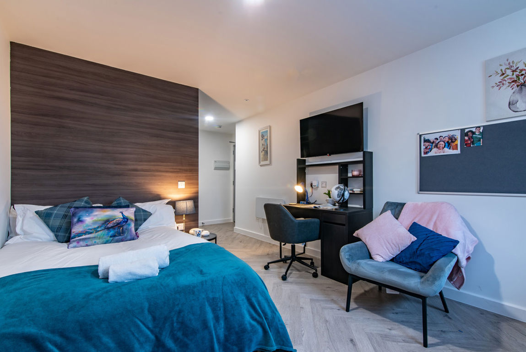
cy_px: 176
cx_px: 263
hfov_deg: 96.7
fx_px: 234
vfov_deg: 73.8
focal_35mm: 16
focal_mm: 16
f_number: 14
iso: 100
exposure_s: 1/1.67
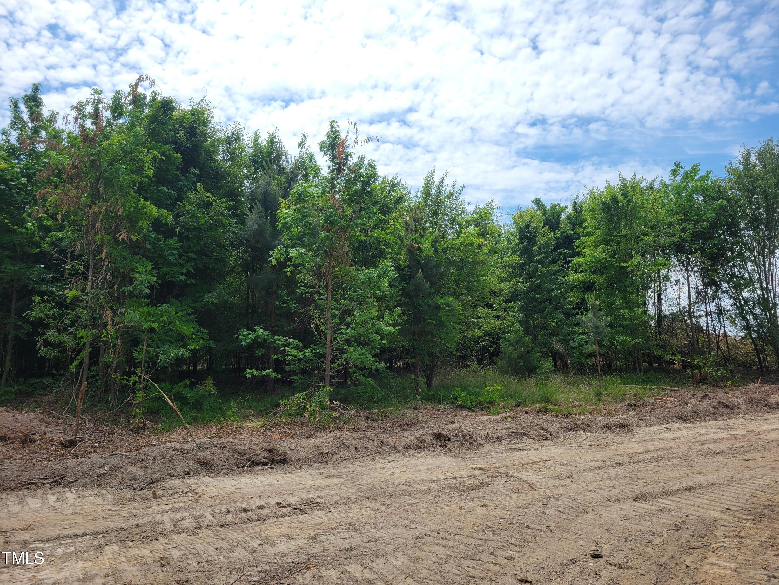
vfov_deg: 53.1
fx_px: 585
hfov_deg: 67.3
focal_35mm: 26
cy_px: 292
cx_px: 390
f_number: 1.8
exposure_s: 1/2551
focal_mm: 5.4
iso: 40
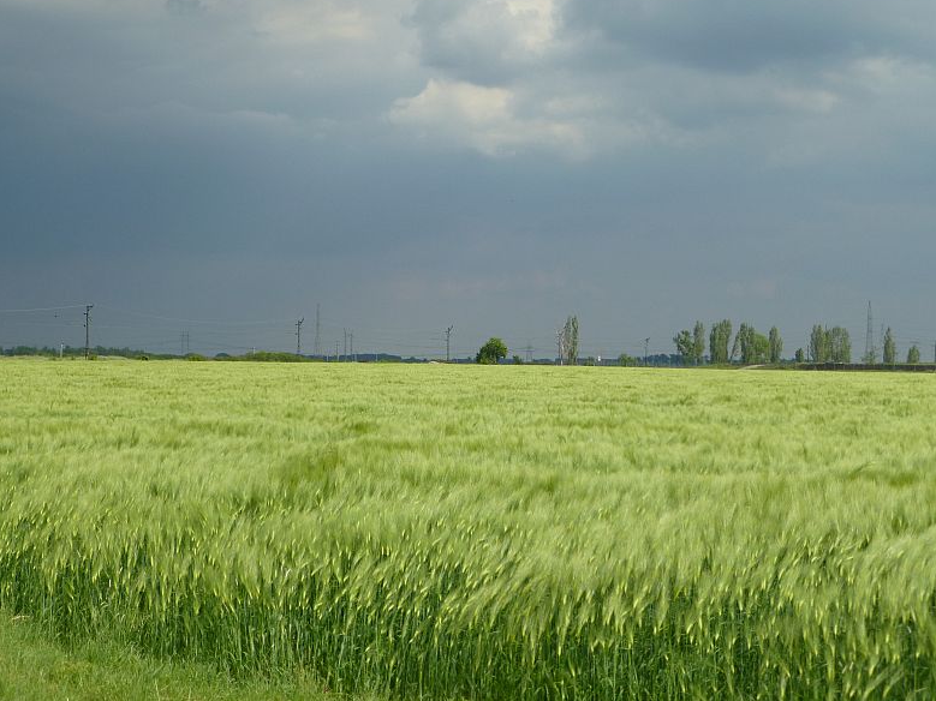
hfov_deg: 25.7
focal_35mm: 76
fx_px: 2055
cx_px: 458
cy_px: 342
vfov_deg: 19.4
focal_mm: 12.5
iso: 100
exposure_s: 1/640
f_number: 5
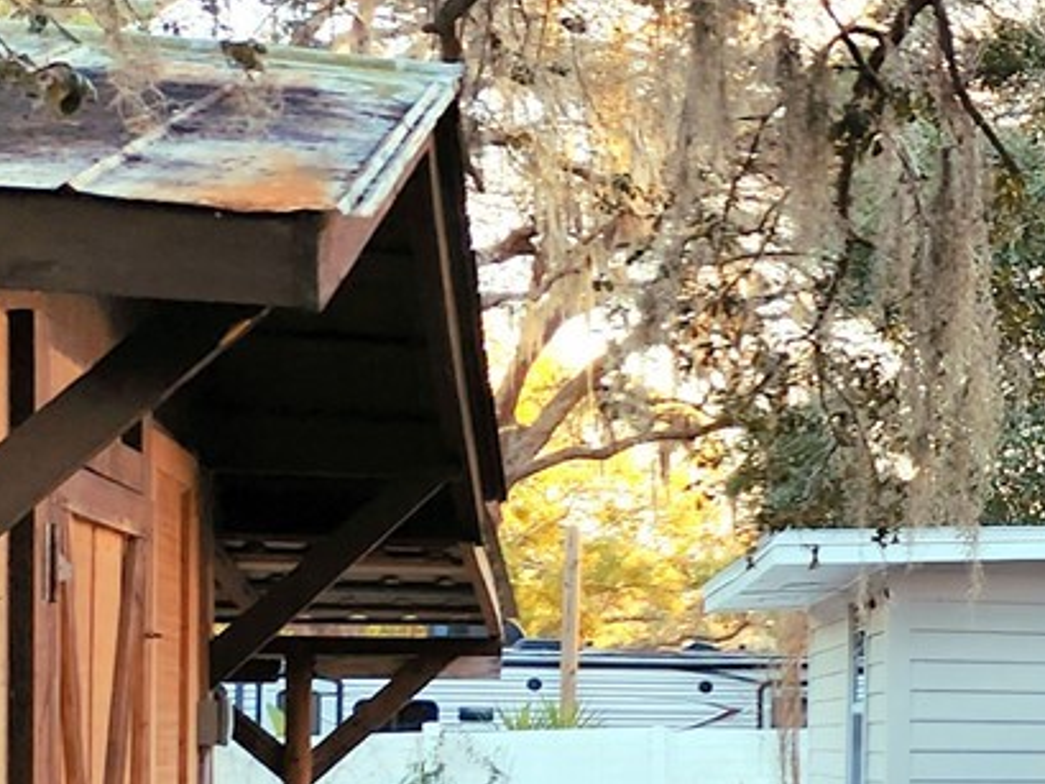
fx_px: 2718
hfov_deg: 17.3
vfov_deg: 16.4
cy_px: 541
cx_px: 1932
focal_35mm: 90
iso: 100
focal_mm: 5.4
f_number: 1.8
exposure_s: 1/182
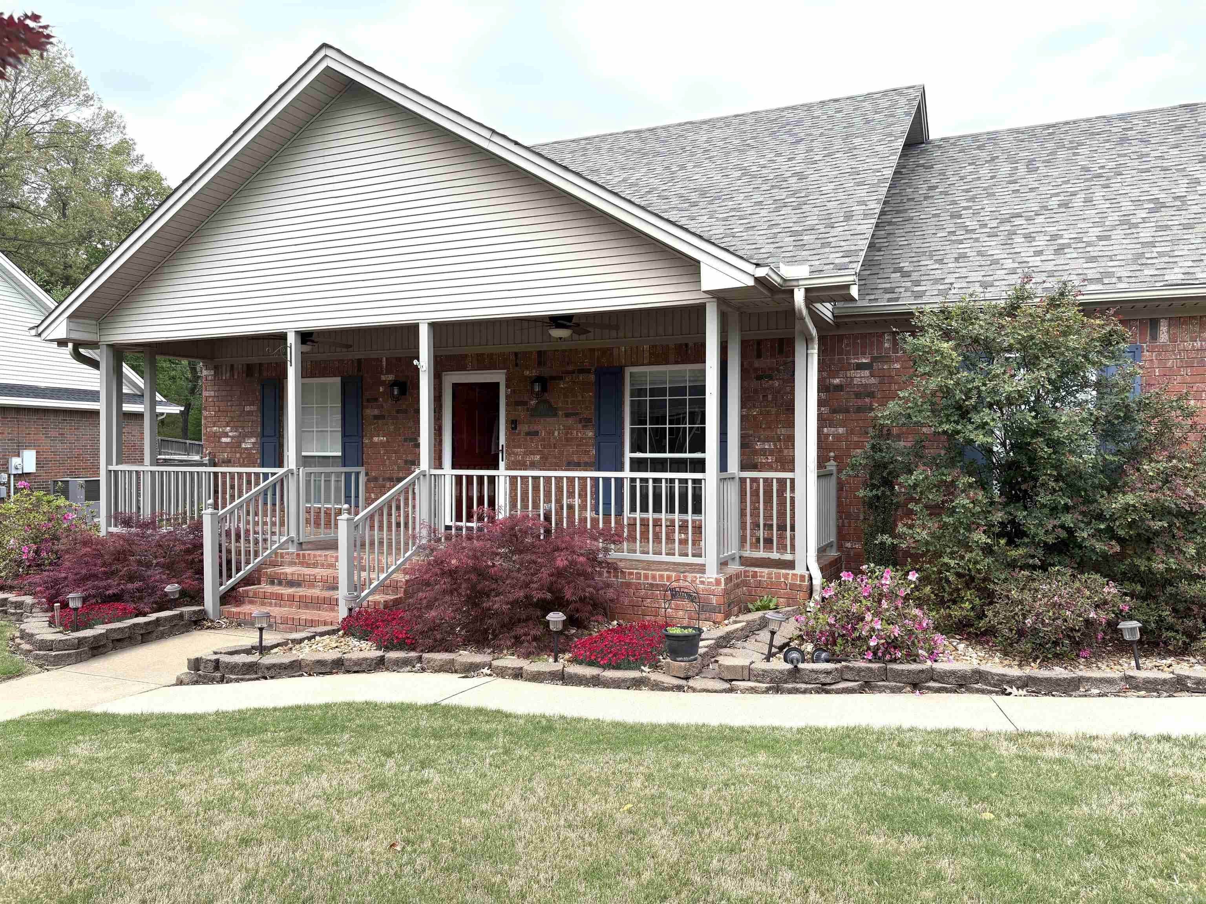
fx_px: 906
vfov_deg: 53.1
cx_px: 603
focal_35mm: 26
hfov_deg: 67.3
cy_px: 452
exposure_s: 1/1706
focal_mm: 5.96
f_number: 1.6
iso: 64
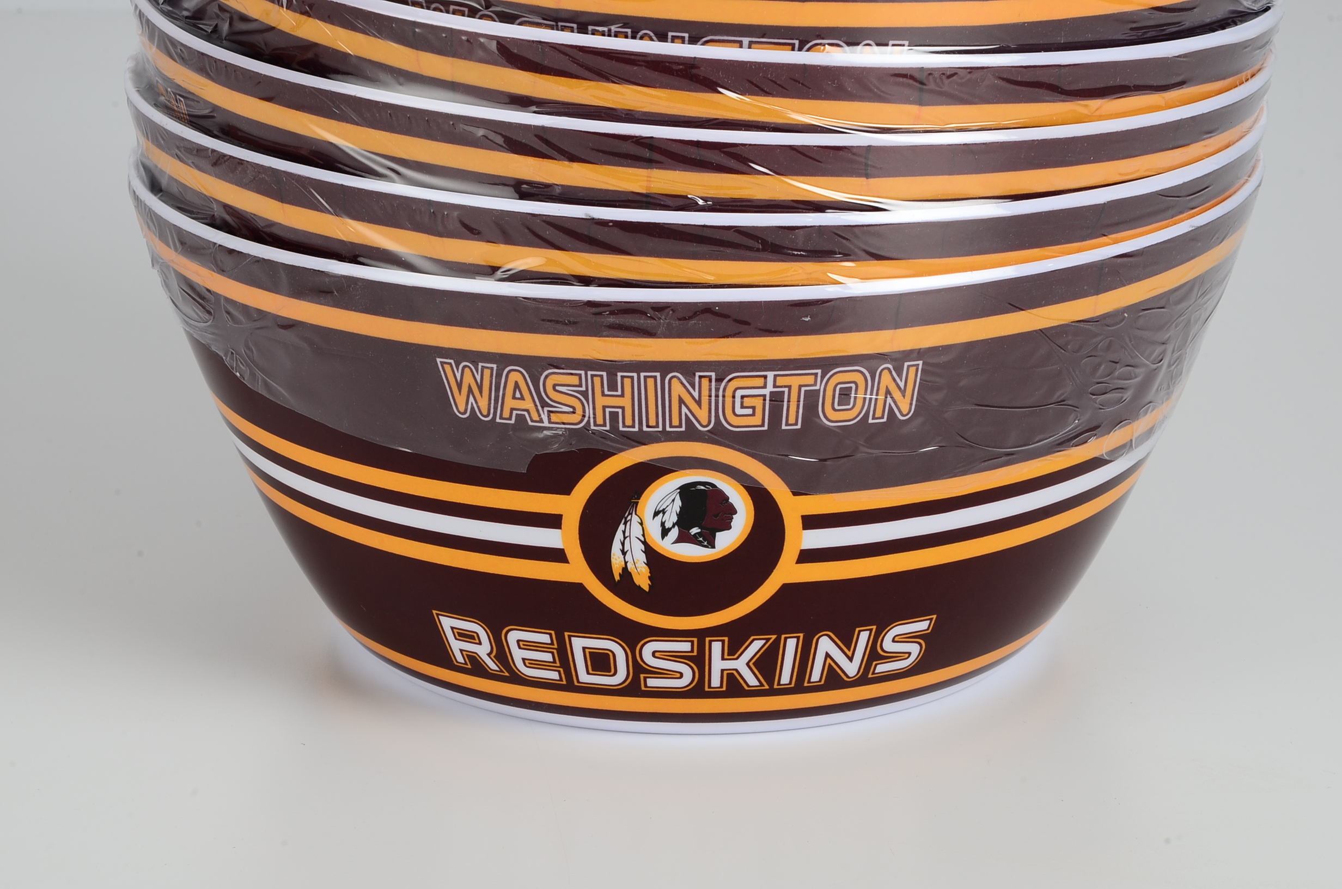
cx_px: 671
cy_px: 444
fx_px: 4743
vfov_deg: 10.7
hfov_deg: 16.1
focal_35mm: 128
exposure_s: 1/160
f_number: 20
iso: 100
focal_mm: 85
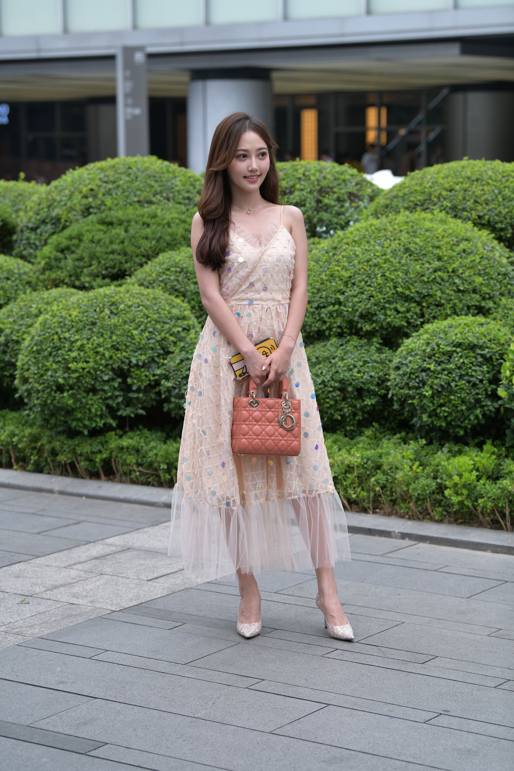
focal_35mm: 86
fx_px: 1842
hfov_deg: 15.9
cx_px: 257
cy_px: 386
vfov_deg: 23.6
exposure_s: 1/400
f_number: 4
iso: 125
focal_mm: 86
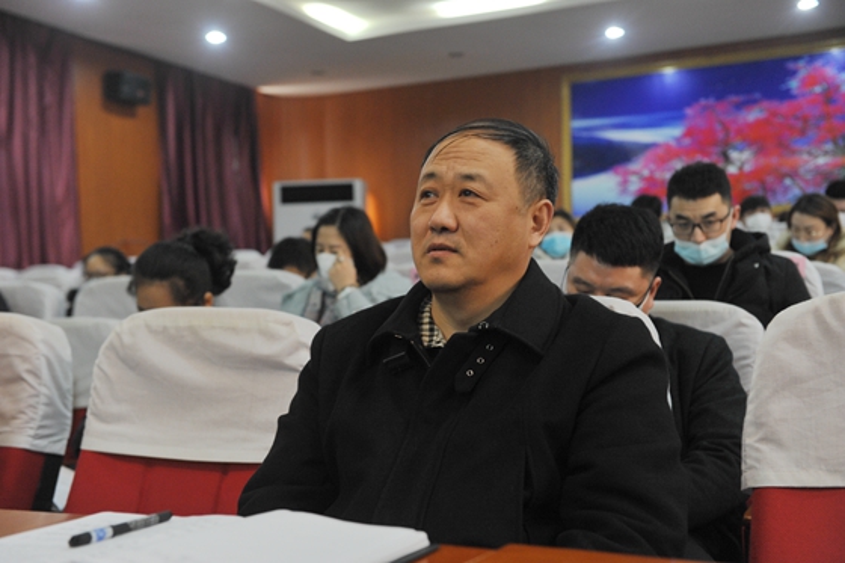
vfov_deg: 28.1
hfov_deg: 41.1
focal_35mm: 48
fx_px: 1126
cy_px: 282
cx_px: 422
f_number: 4
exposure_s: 1/60
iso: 1600
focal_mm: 48
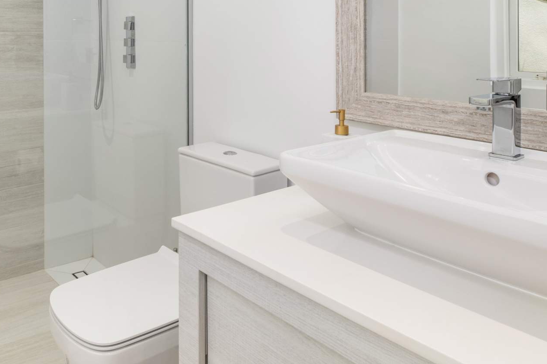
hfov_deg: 57.0
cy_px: 18
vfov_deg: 37.6
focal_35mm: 32
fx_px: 486
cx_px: 168
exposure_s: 1/60
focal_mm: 14
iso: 250
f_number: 11
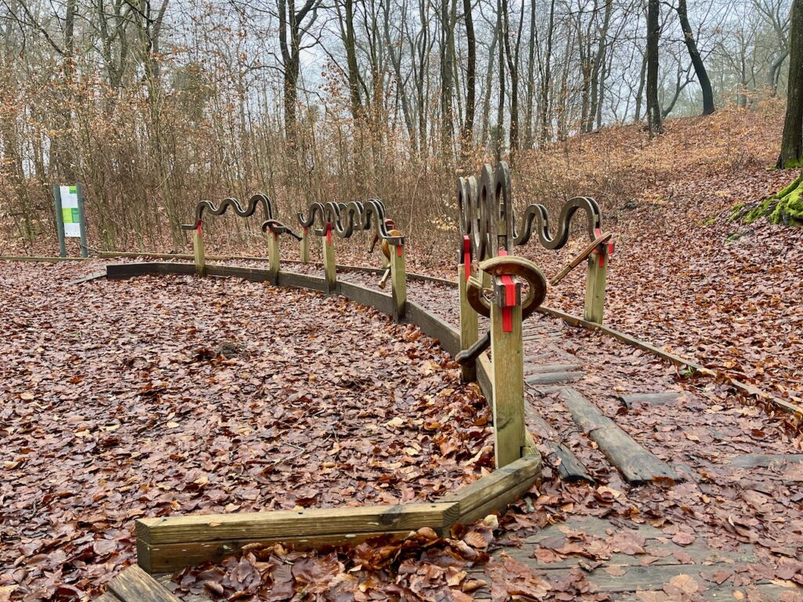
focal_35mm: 26
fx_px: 603
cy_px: 301
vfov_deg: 53.1
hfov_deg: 67.3
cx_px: 402
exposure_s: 1/87
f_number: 1.6
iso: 125
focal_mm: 5.1
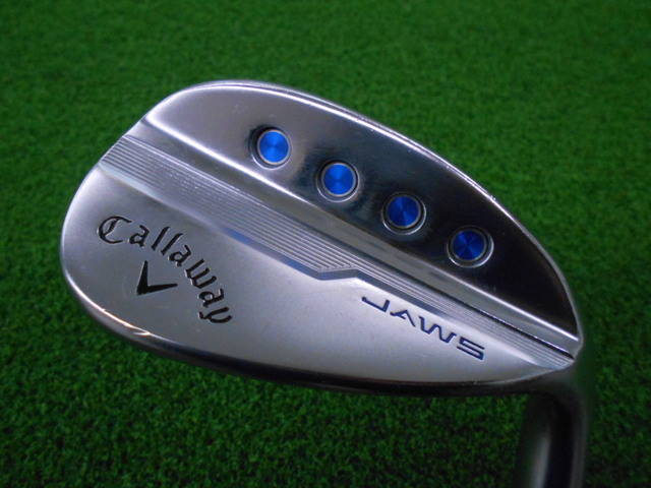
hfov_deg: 67.3
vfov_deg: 53.1
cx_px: 326
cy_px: 244
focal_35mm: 26
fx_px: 489
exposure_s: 1/250
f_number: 3.2
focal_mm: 4.6
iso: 720
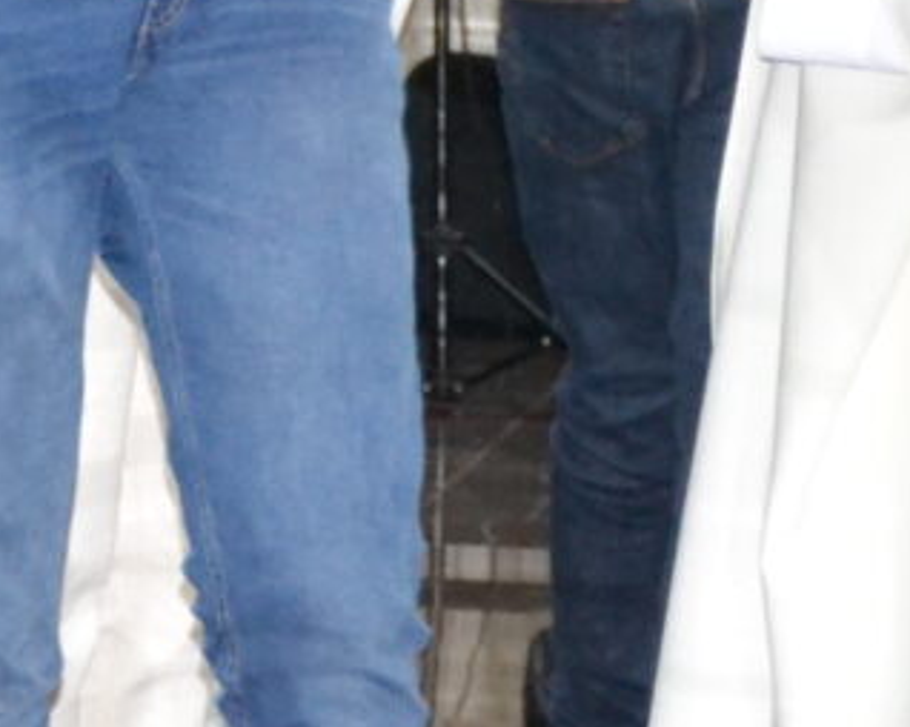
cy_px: -455
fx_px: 11897
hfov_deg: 4.3
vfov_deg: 3.5
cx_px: -1351
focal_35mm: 442
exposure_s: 1/60
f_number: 4.8
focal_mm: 52
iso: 3200
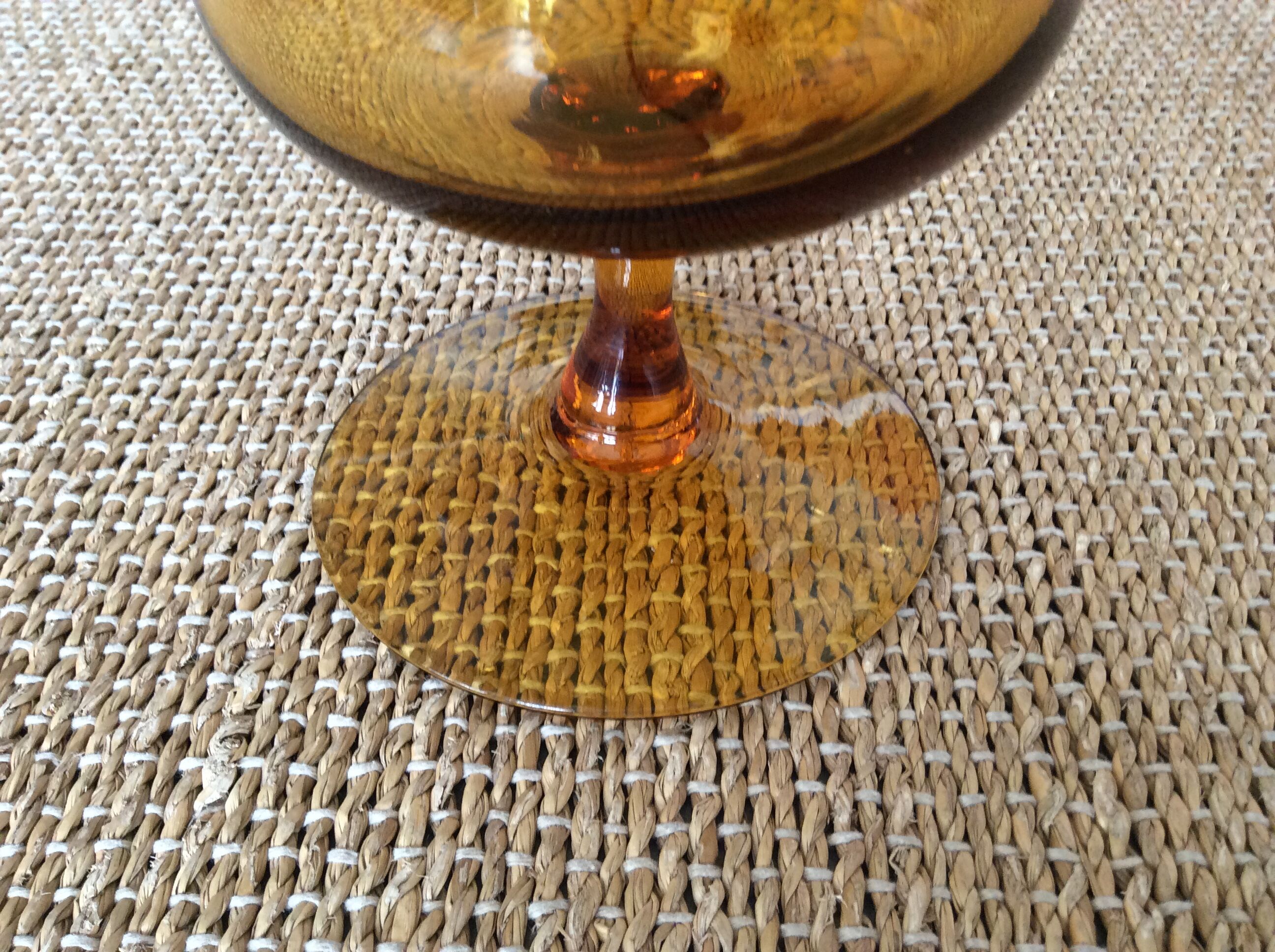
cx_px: 638
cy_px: 476
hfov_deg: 56.9
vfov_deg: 44.1
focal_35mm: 32
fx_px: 1177
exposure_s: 1/25
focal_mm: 3.3
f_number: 2.4
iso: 100
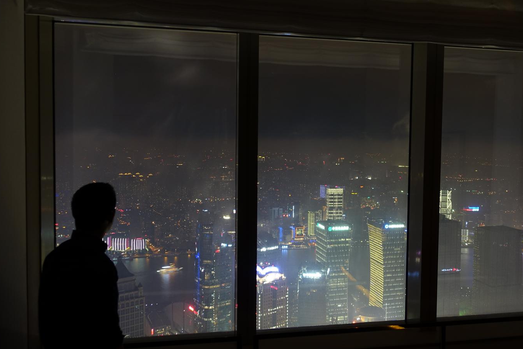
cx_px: 313
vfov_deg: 41.1
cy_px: 162
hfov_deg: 58.3
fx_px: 465
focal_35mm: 32
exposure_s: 1.6
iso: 125
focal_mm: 8.8
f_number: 1.8
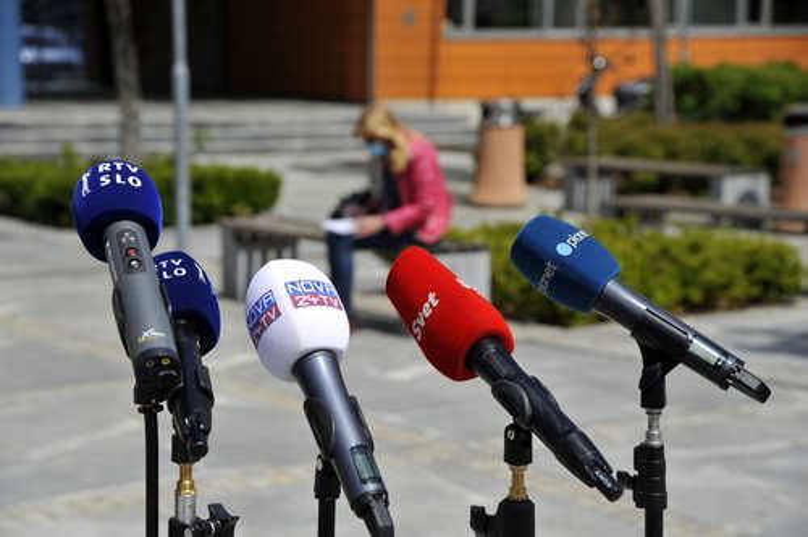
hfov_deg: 23.7
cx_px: 404
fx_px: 1928
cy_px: 268
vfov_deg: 15.8
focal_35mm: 86
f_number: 6.3
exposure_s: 1/1250
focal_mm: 86
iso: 200
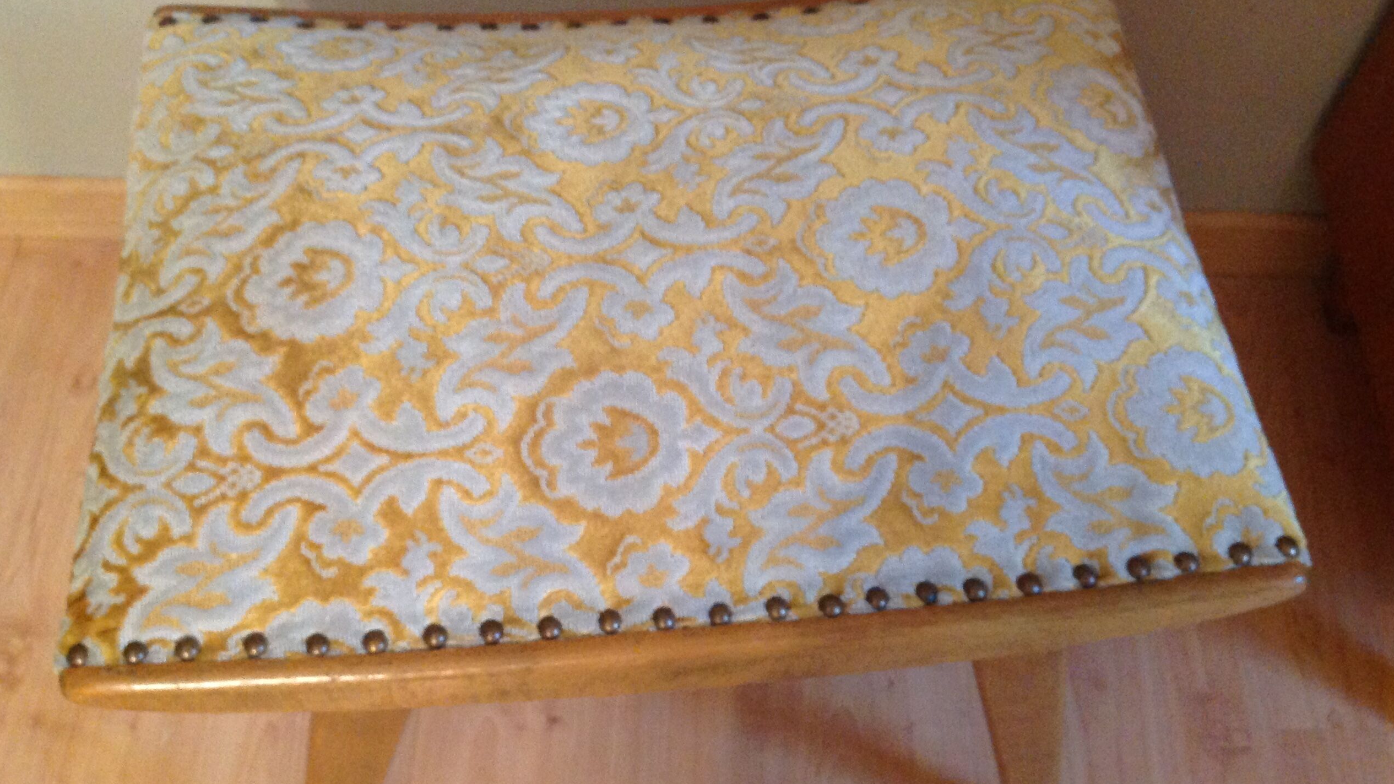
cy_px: 424
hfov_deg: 51.6
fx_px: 1441
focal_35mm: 39
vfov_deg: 30.4
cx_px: 686
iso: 400
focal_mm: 4.28
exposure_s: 1/17
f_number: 2.4
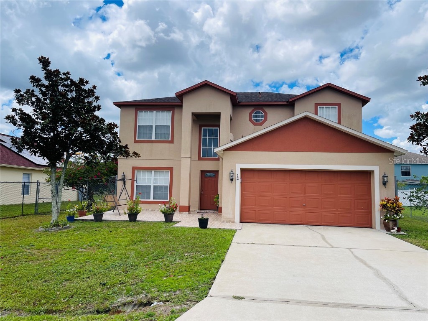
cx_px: 214
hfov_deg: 69.4
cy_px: 160
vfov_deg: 54.9
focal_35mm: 25
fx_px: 309
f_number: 1.6
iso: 32
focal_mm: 5.1
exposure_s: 1/4525
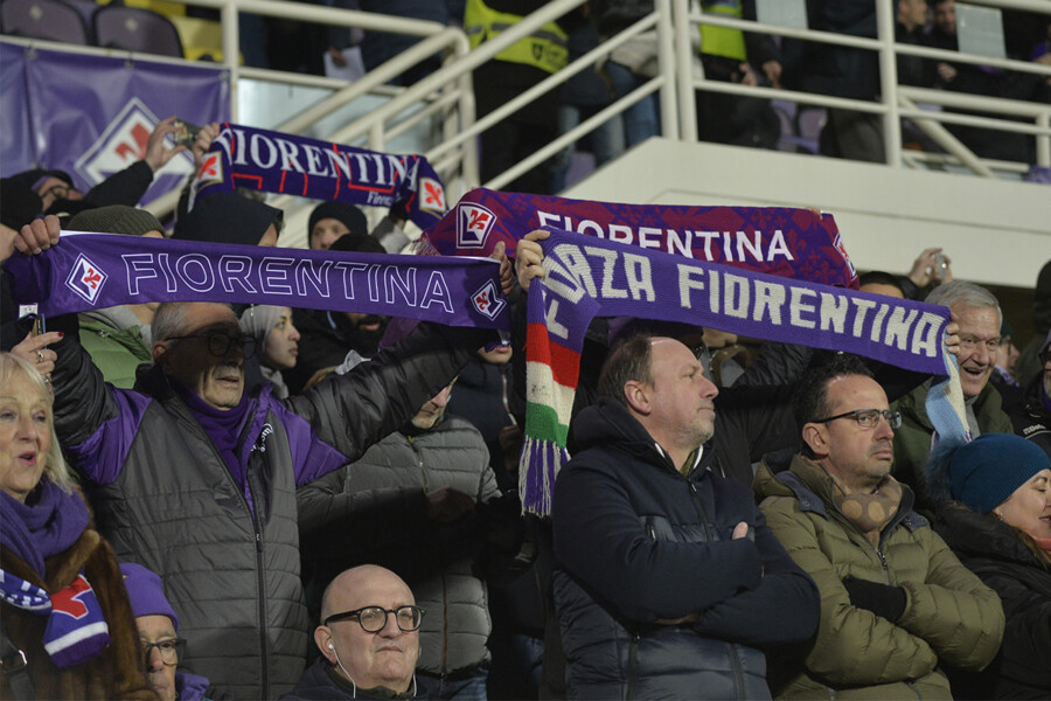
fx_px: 3941
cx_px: 526
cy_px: 350
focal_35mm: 135
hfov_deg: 15.2
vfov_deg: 10.2
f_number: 5
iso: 2500
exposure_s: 1/500
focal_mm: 135
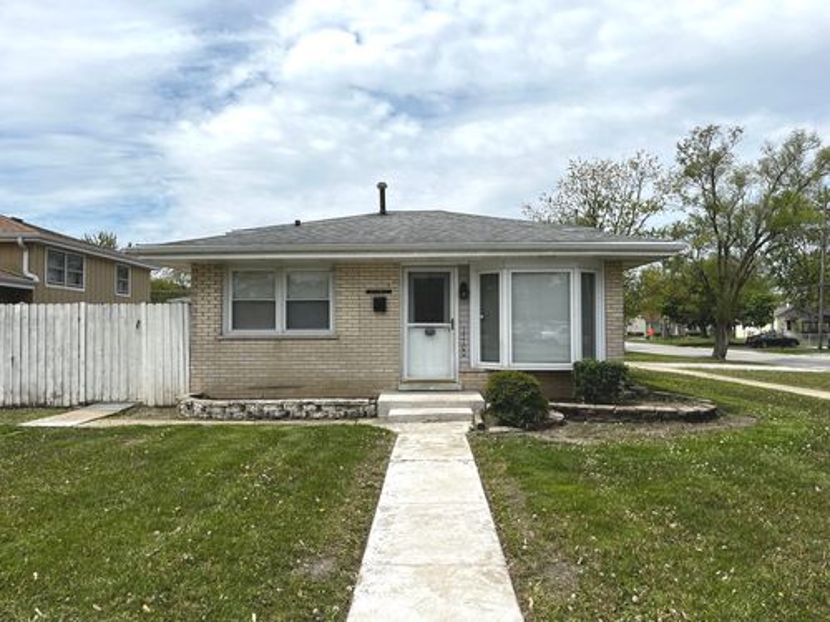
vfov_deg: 53.1
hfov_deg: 67.3
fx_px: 623
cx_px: 415
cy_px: 311
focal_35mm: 26
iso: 50
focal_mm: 5.1
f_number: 1.6
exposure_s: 1/5848
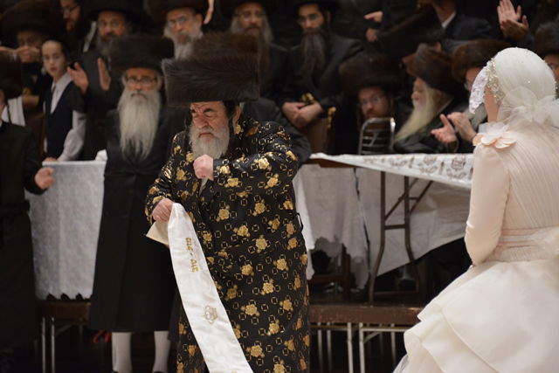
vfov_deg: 4.6
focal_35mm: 300
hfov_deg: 6.9
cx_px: 280
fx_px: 4659
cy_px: 186
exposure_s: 1/125
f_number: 6.7
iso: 2000
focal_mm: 300
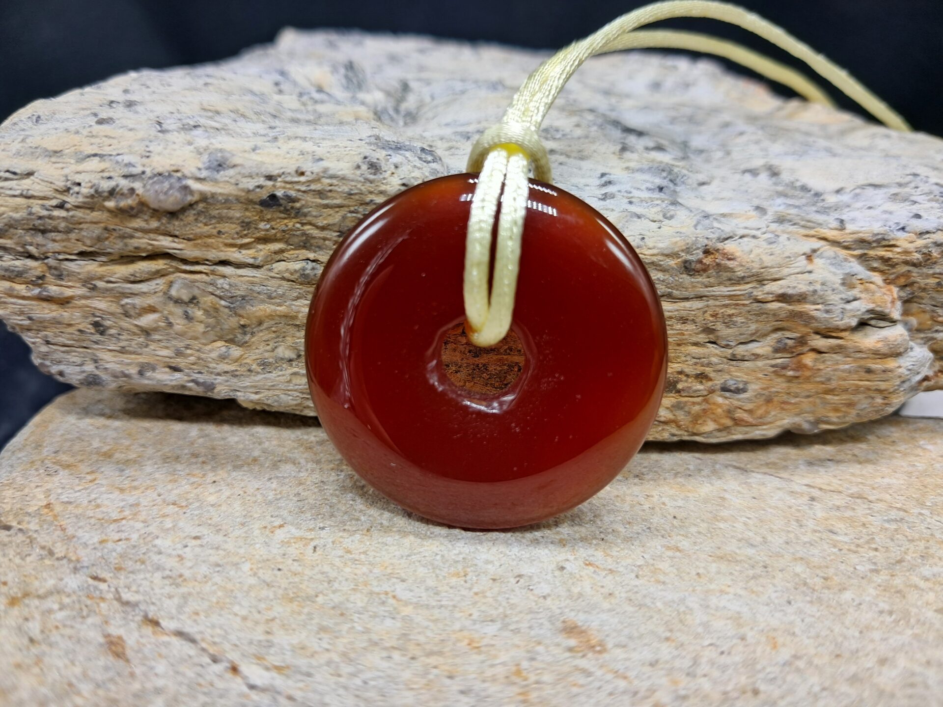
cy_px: 354
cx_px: 472
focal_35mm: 27
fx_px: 736
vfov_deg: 51.4
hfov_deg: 65.3
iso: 50
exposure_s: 1/100
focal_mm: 4
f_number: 1.8
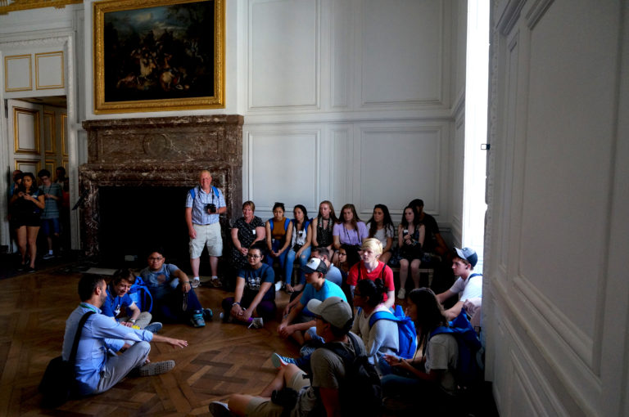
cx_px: 314
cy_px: 208
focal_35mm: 26
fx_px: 445
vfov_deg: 50.3
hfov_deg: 70.5
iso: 1250
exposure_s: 1/160
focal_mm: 17
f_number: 4
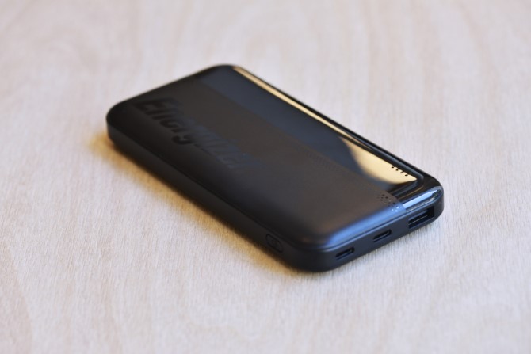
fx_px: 1549
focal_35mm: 105
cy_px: 177
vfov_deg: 13.0
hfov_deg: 19.5
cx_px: 266
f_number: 8
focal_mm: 105
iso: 400
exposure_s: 1/60
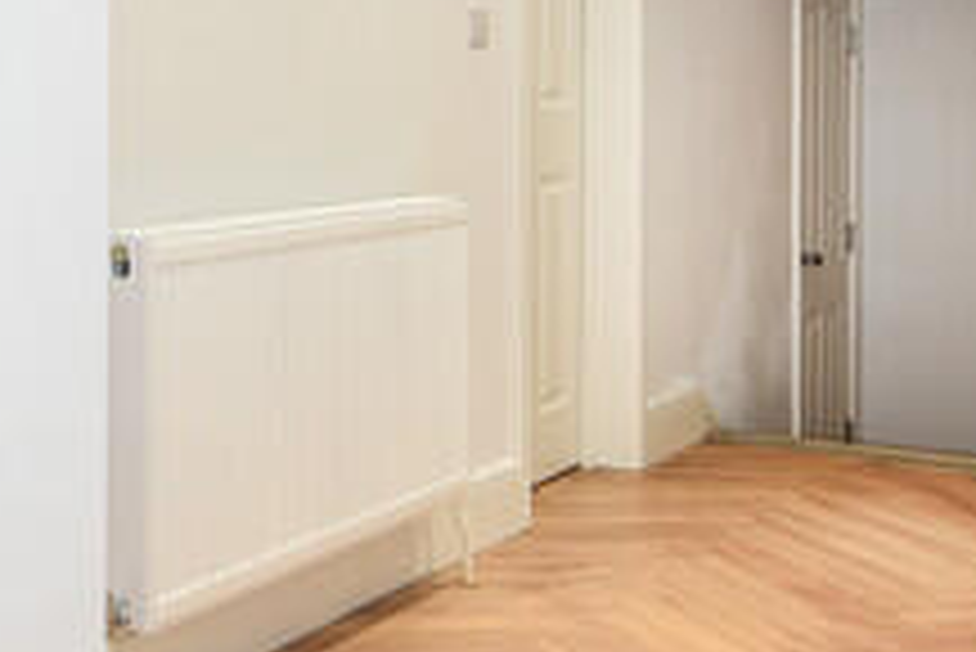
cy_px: 112
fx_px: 1790
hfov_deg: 28.6
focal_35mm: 66
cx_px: 0
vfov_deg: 20.4
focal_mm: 14
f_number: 7.1
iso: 400
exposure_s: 1/8
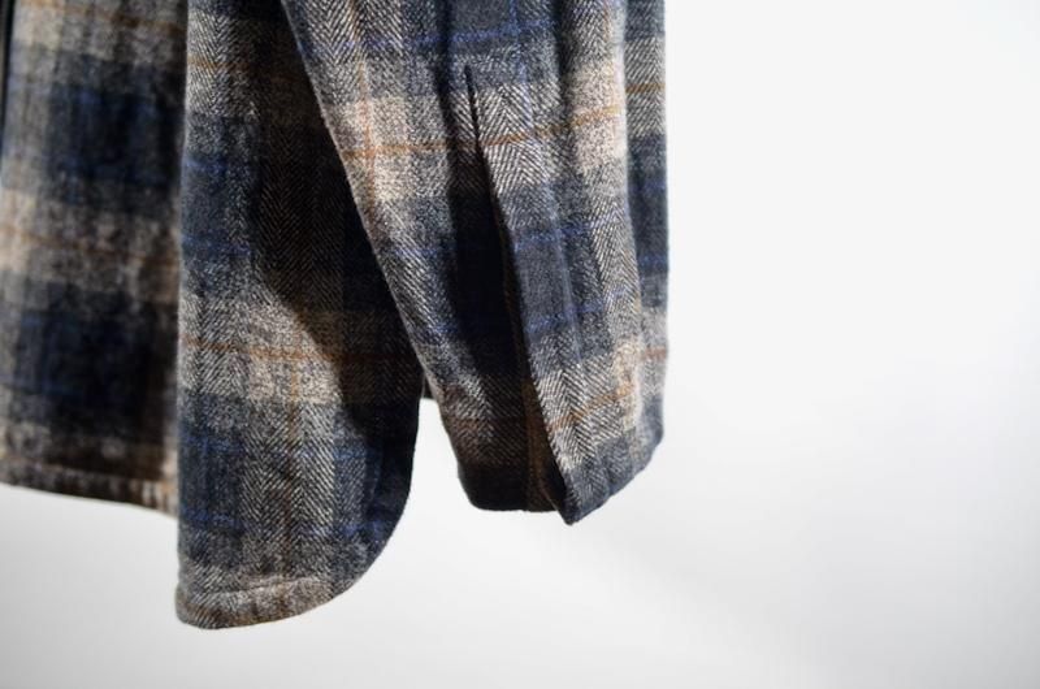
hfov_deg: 33.5
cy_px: 344
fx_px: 1730
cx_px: 520
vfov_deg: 22.5
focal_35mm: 60
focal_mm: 40
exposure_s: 1/40
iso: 800
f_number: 3.2
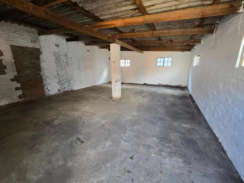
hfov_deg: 106.2
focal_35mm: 13
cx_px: 122
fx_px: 92
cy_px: 92
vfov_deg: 89.9
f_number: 2.2
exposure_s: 1/50
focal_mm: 2.2
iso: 250
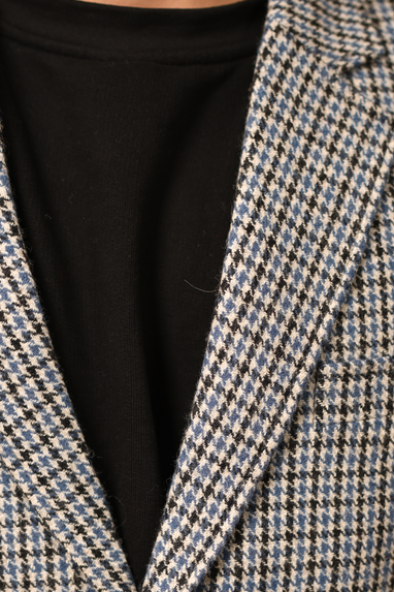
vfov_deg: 21.1
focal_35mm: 96
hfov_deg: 14.2
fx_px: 1576
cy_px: 448
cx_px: 143
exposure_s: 1/1000
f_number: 2.2
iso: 160
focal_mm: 50
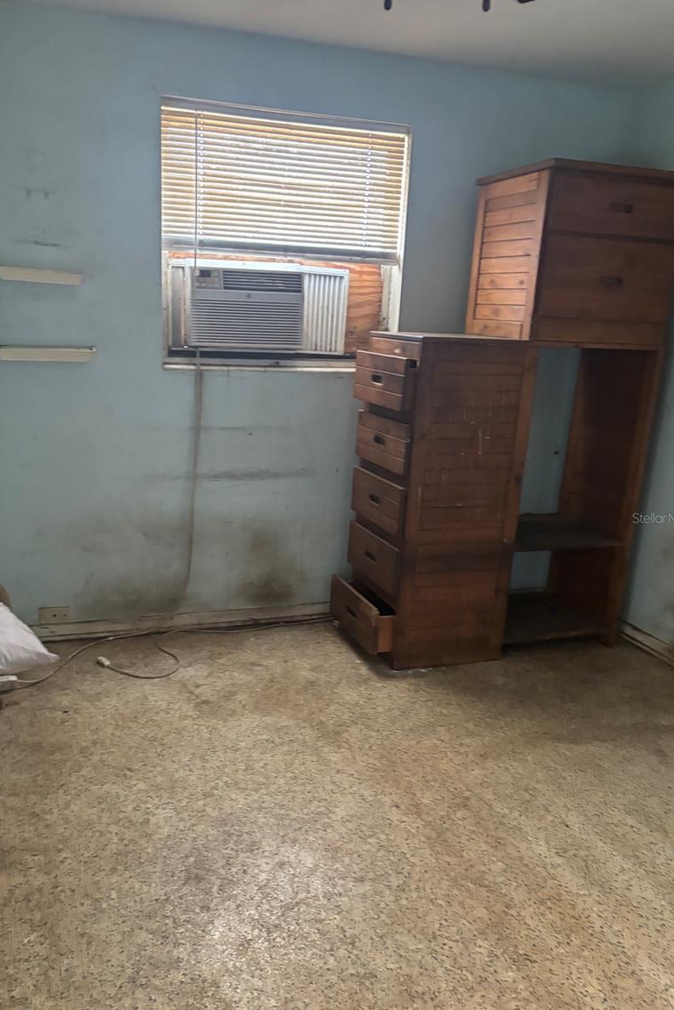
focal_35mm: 28
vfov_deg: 65.5
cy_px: 518
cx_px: 302
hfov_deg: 46.3
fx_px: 786
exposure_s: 1/40
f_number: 1.6
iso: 640
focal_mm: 5.96
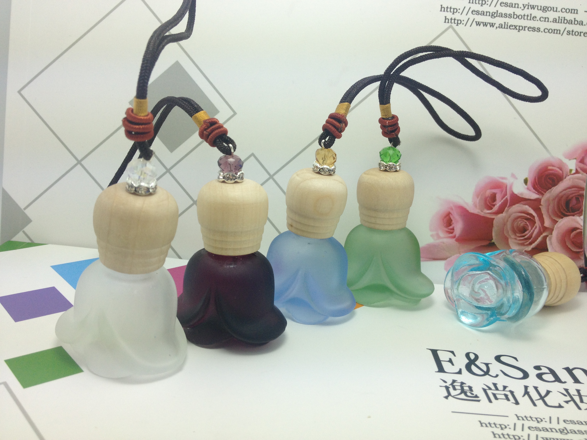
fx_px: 594
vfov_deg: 40.7
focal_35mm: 35
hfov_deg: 52.6
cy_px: 220
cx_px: 294
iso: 50
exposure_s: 1/294
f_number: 2.4
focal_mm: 4.28
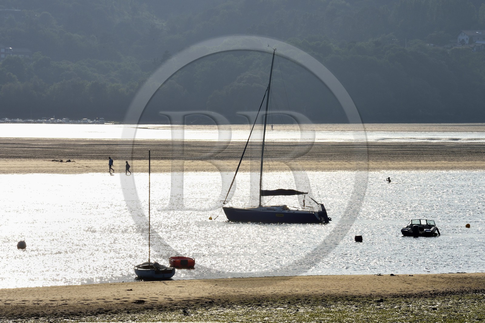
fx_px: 2692
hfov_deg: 10.3
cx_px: 242
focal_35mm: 200
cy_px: 162
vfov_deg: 6.9
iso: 400
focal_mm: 200
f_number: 22
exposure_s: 1/320
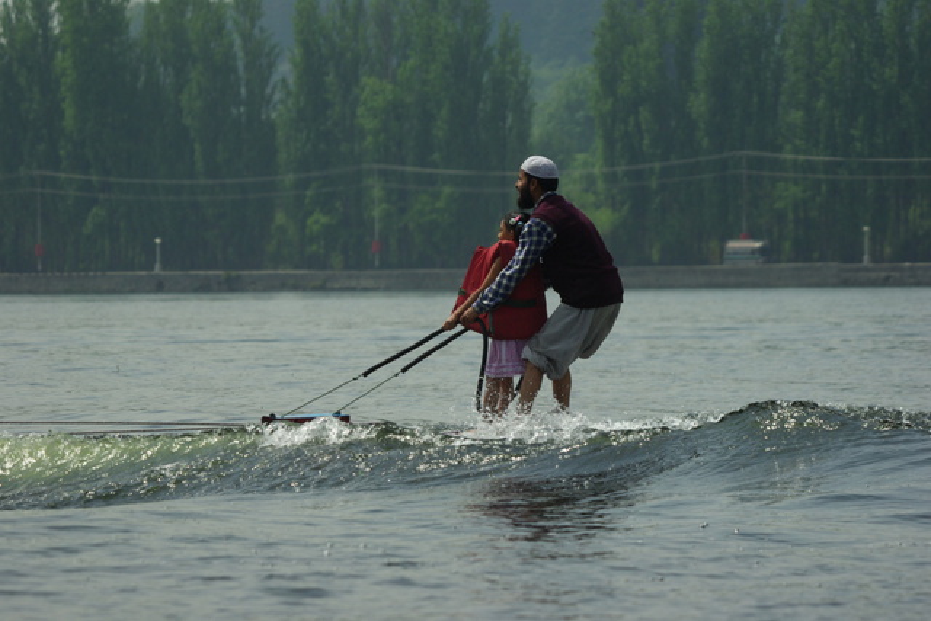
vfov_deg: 5.7
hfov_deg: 8.6
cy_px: 310
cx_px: 466
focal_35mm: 240
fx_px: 6208
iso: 200
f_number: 6.7
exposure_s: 1/1000
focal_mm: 160
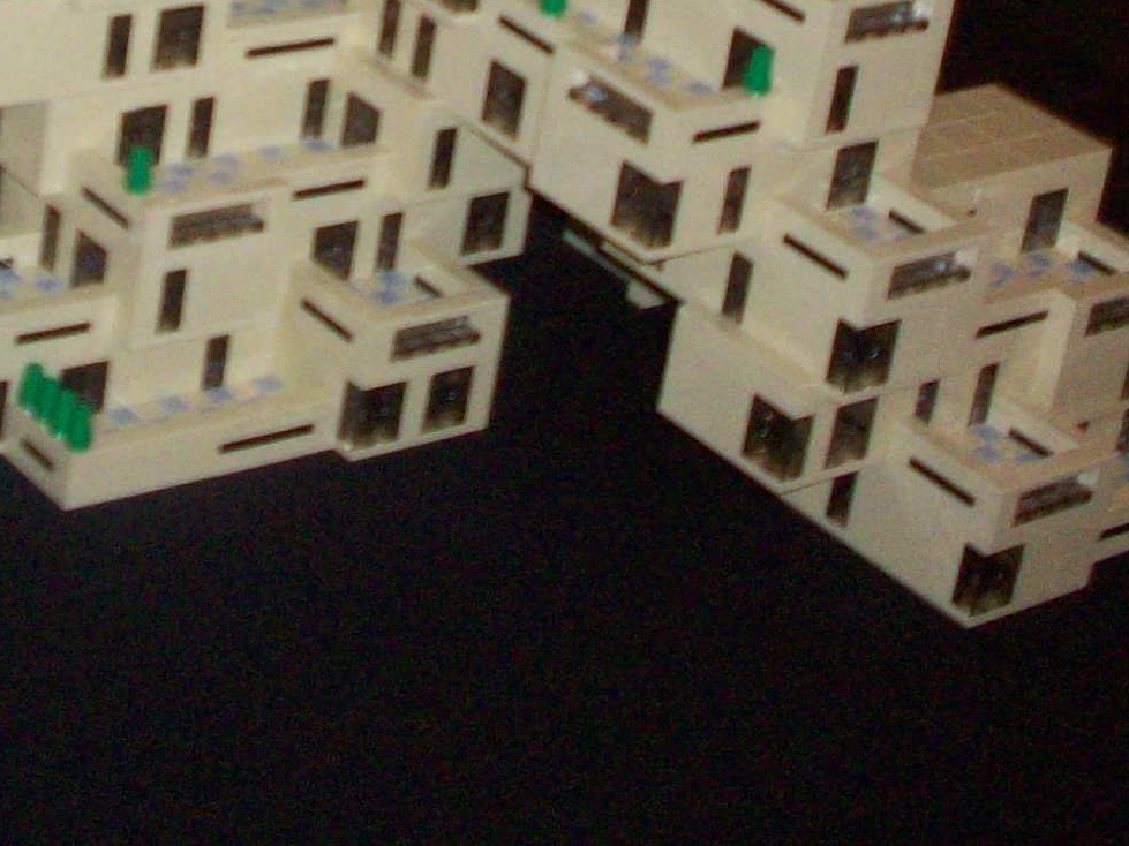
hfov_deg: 19.8
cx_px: 193
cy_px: -173
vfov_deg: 14.6
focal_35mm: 98
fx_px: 3196
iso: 200
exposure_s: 1/64
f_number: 2.8
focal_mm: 6.2
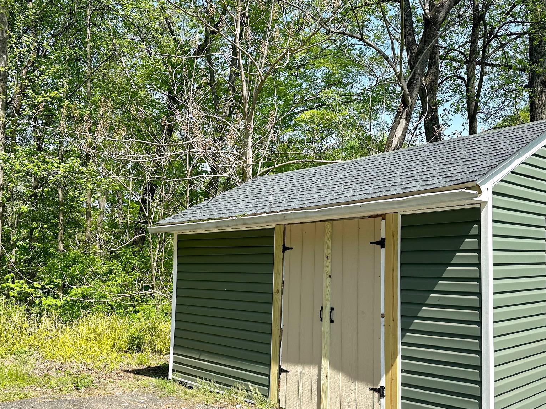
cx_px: 258
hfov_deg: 56.8
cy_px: 238
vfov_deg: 44.0
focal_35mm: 32
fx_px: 505
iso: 80
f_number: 1.78
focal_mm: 6.86
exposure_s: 1/2591
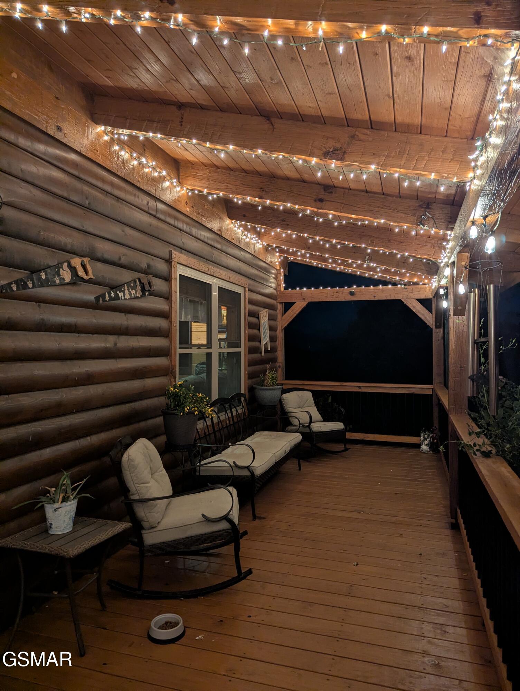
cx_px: 260
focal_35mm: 24
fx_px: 480
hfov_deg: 56.9
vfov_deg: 71.5
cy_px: 346
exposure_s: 1/20
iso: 419
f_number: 1.85
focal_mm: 6.81
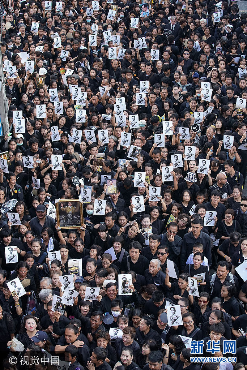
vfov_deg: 28.8
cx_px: 124
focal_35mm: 70
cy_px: 185
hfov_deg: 19.5
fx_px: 720
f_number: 4.5
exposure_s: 1/1600
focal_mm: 70
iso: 1600
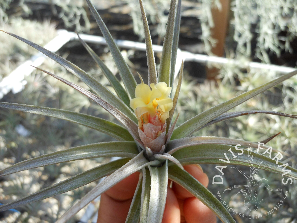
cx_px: 148
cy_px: 112
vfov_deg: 42.9
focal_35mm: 33
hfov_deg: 55.4
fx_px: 283
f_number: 4
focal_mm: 5.9
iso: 80
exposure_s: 1/60
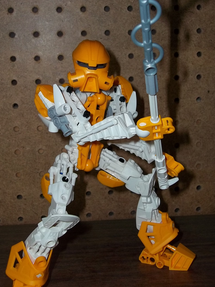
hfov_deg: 29.1
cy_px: 106
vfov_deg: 37.9
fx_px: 414
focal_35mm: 50
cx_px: 100
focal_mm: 5.7
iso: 80
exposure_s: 1/30
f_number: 2.9
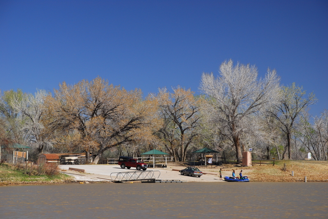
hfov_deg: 17.0
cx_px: 164
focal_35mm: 120
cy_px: 110
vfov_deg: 11.4
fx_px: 1094
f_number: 7.1
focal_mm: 80
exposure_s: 1/200
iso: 200
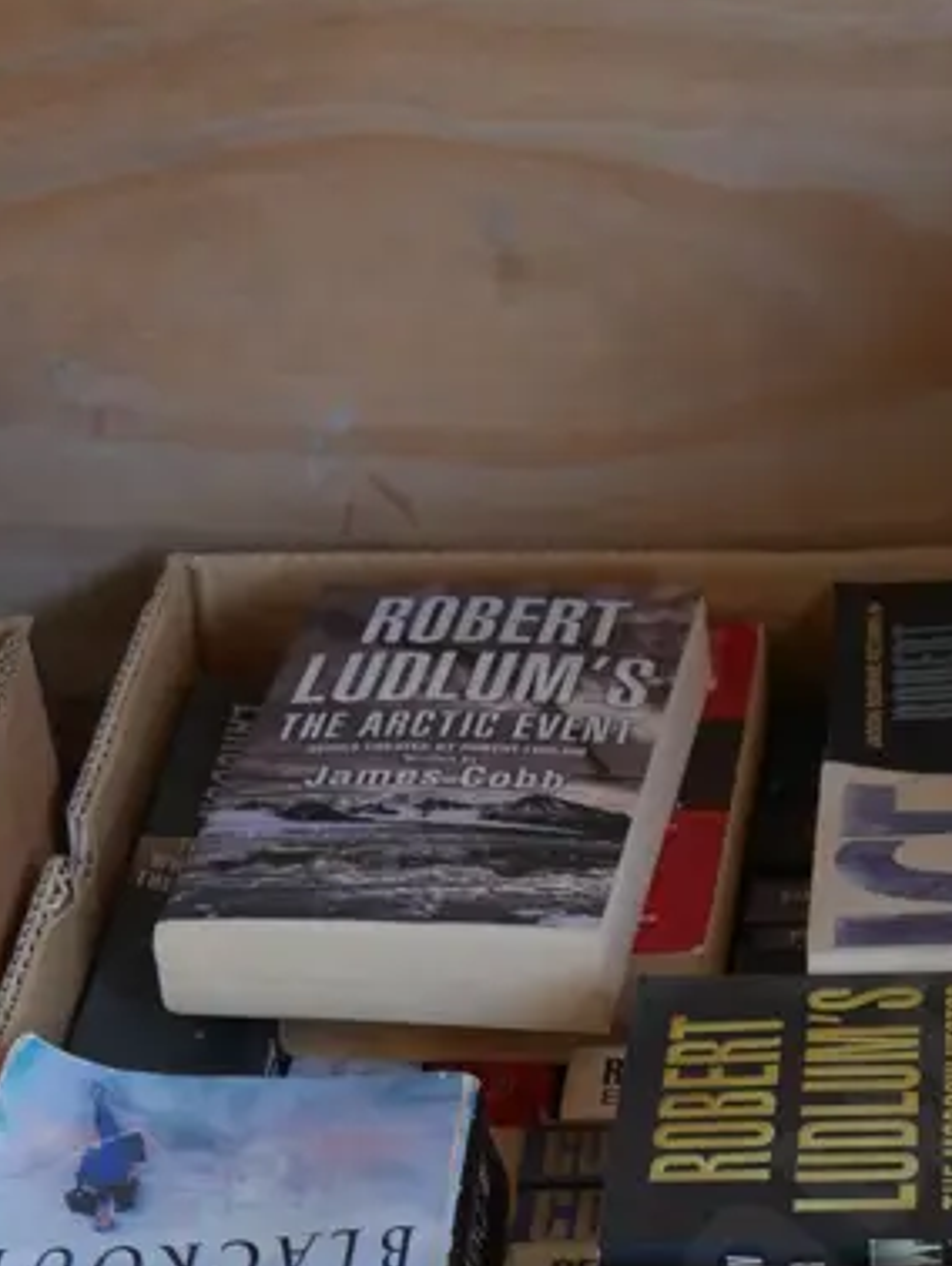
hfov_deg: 15.9
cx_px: 880
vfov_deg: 20.9
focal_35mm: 92
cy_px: 1119
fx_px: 3370
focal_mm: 17
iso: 400
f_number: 4
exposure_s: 1/60
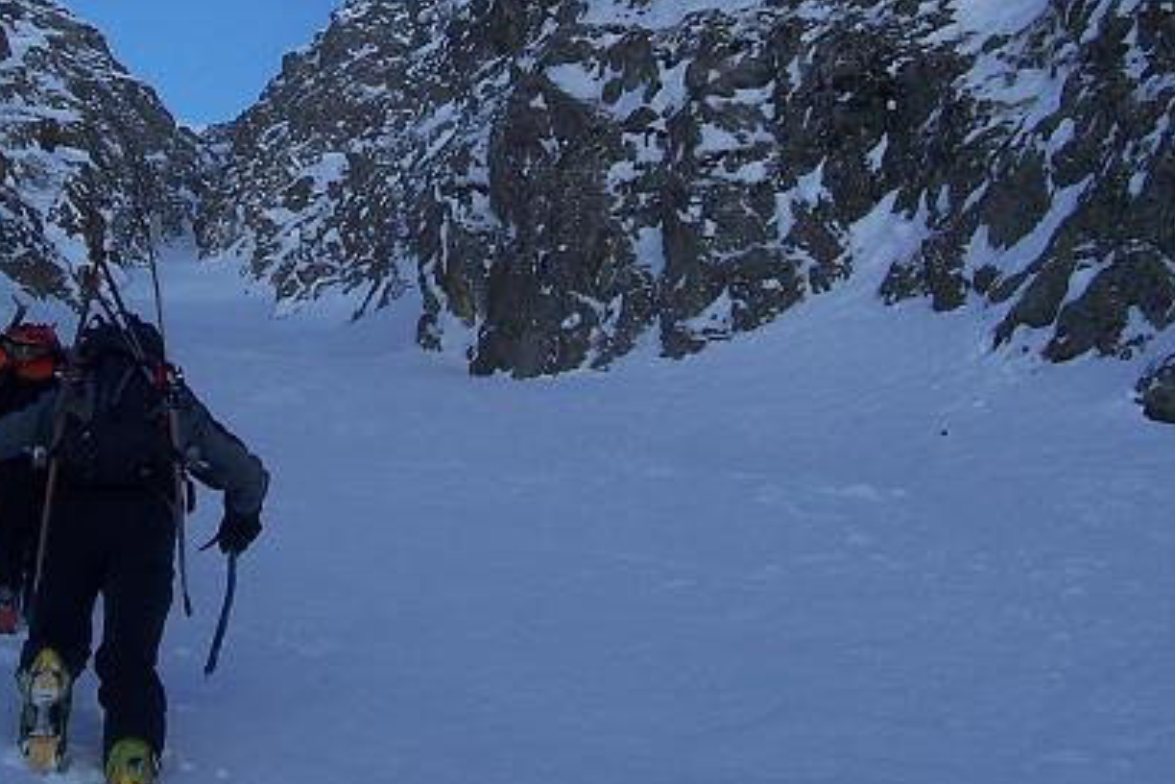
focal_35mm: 64
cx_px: 374
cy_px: 89
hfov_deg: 31.1
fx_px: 2089
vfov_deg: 20.8
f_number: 5.6
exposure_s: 1/750
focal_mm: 5.6
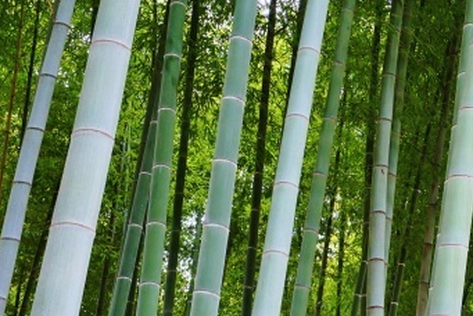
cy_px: 185
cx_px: 540
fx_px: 1223
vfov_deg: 14.7
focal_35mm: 93
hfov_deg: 20.7
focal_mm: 31
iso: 400
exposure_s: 1/30
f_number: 5.6
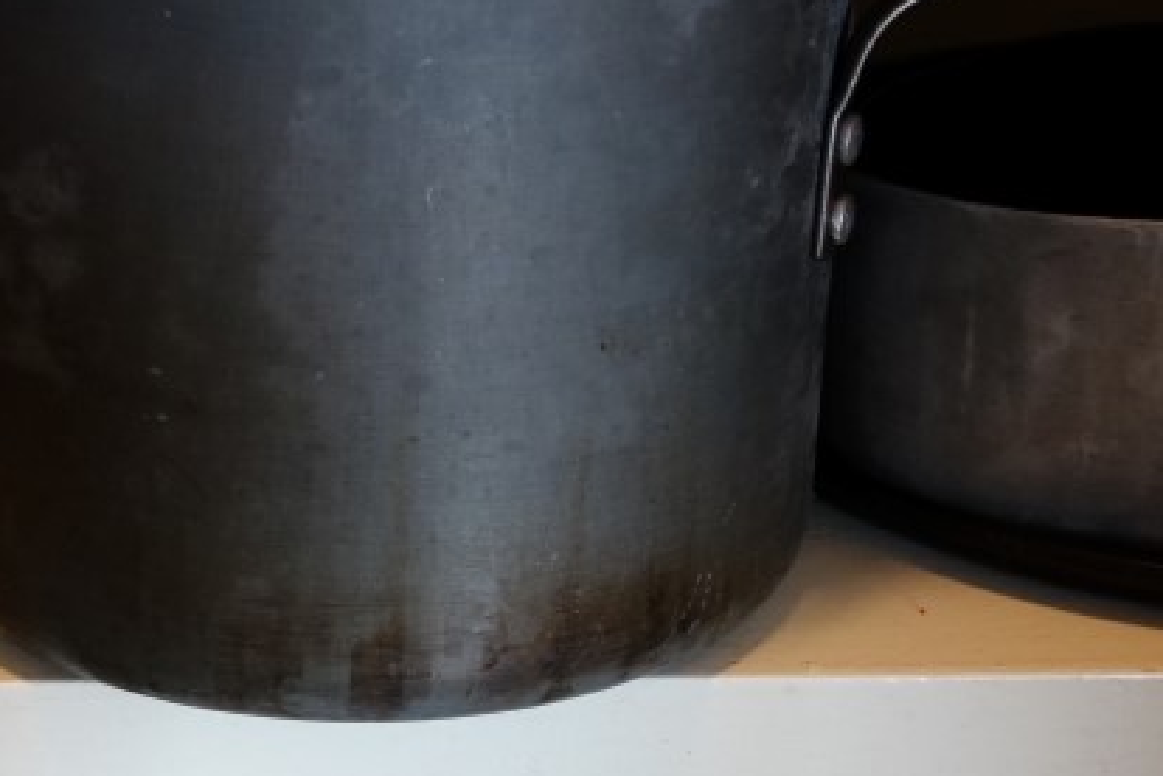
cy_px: 571
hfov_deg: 25.4
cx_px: 197
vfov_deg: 17.4
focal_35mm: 78
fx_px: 2520
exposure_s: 1/30
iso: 320
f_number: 1.8
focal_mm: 10.4
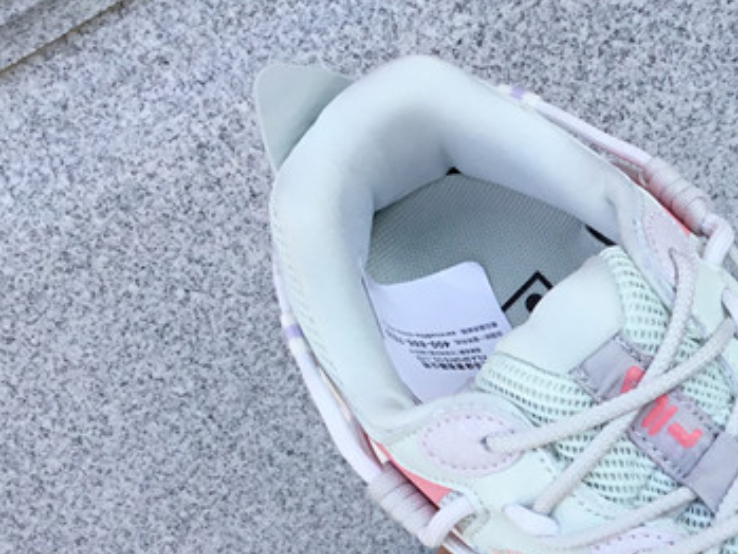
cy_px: 481
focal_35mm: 80
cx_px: 738
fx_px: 1706
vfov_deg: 18.2
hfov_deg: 23.4
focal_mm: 3.3
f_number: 2.4
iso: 25
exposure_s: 1/379
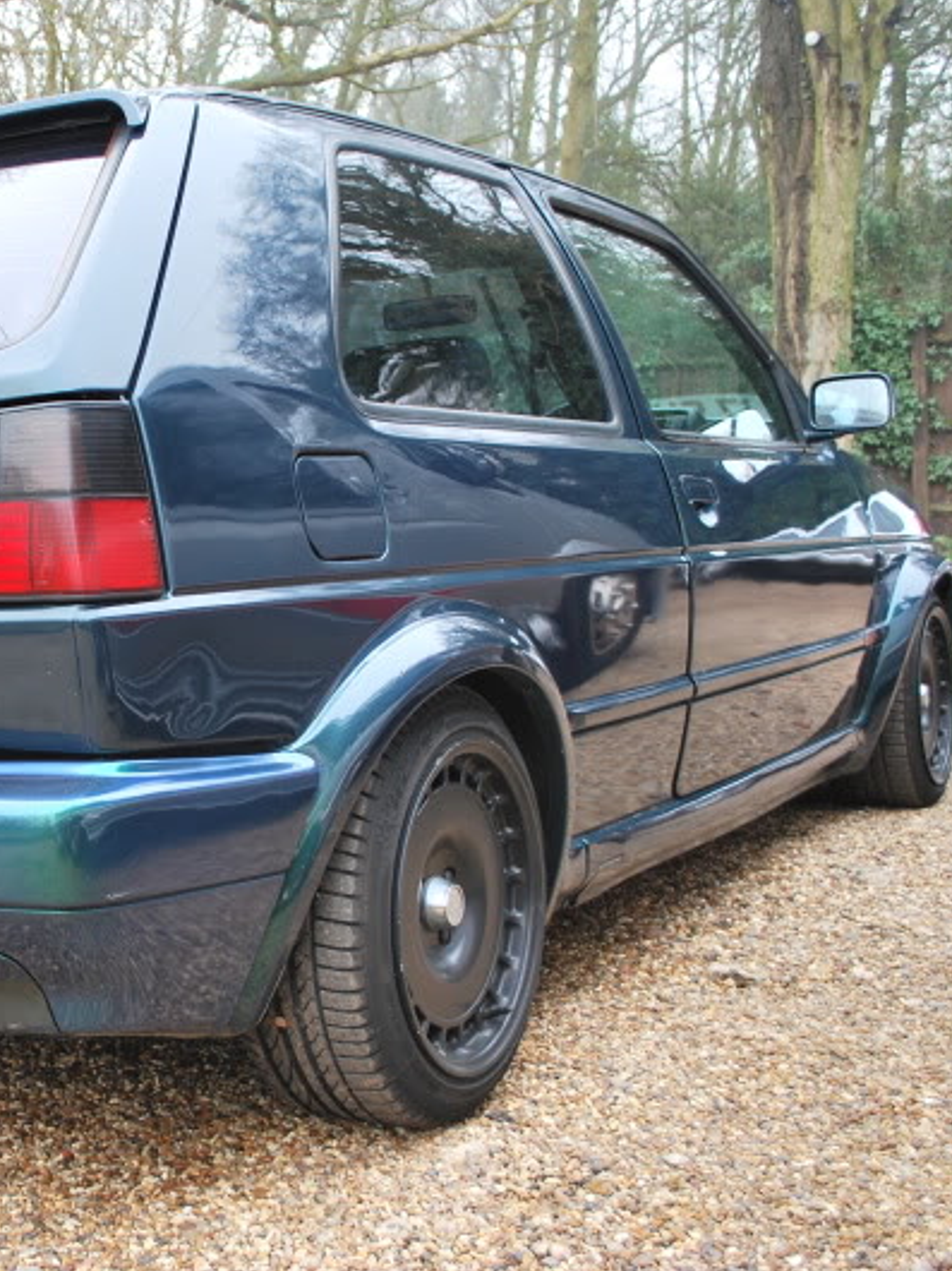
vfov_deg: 39.7
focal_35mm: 48
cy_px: 630
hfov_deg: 28.8
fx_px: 1762
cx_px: 62
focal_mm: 22
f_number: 4.5
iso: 200
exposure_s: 1/80
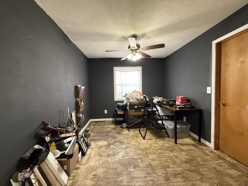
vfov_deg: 85.7
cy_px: 93
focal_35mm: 14
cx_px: 124
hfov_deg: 102.1
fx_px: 100
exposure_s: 1/60
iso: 640
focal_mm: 2.22
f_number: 2.2
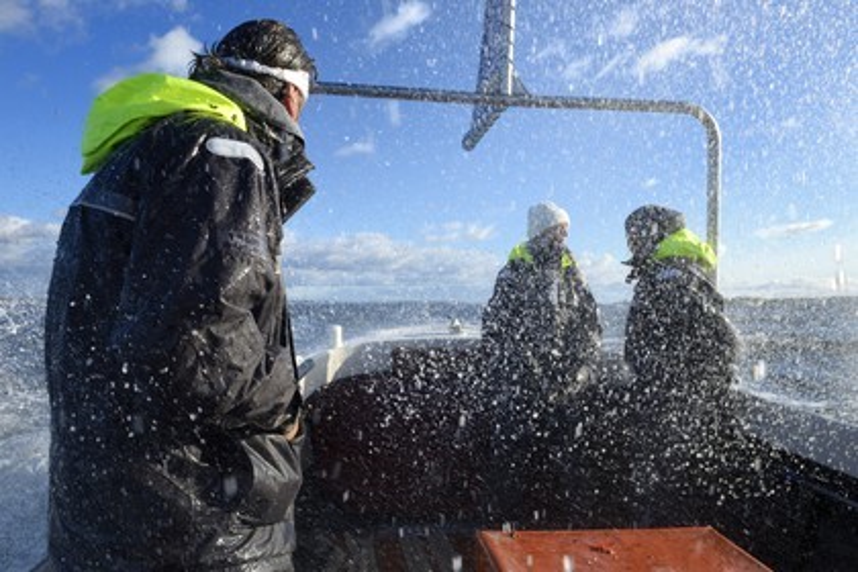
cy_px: 286
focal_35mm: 24
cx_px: 429
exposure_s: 1/640
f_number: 10
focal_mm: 24
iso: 400
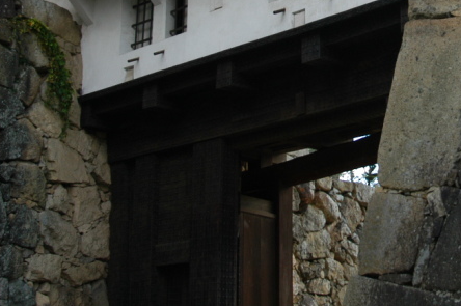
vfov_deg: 16.2
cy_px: 24
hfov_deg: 23.8
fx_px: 1062
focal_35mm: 83
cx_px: 416
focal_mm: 24
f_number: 6.3
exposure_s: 1/125
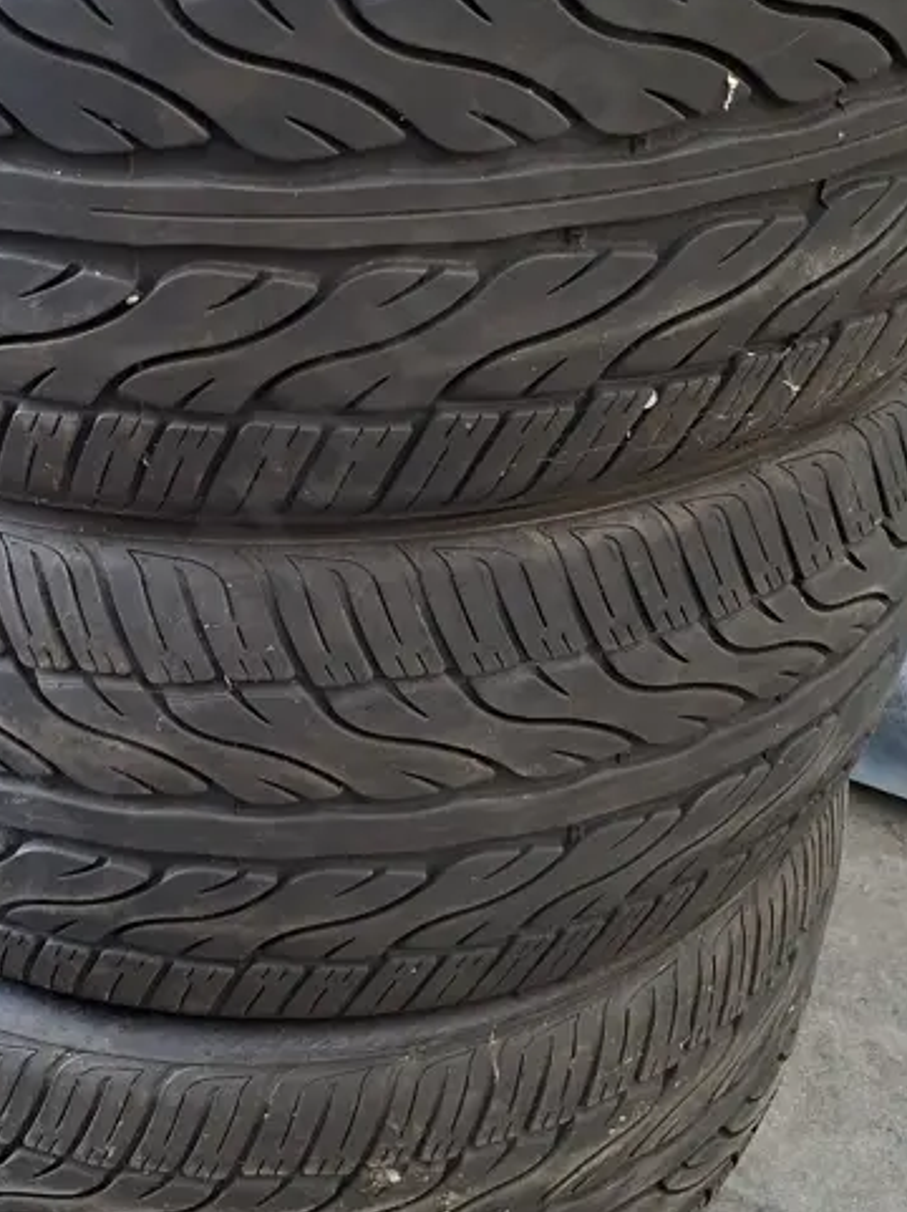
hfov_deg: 29.3
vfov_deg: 38.8
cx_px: 265
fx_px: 1714
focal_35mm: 49
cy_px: 512
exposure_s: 1/33
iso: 400
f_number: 1.8
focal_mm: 5.54
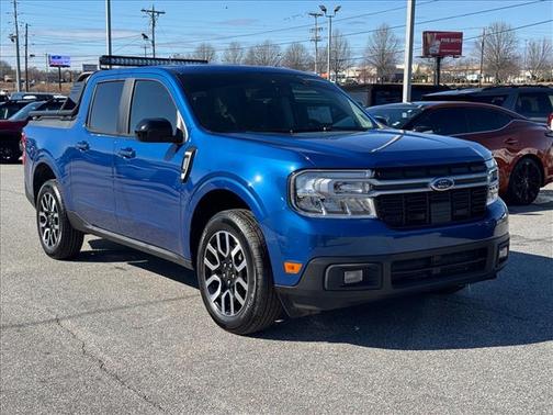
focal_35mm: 48
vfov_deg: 30.3
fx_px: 767
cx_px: 276
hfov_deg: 39.7
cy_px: 208
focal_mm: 6.76
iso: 64
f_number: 1.78
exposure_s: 1/3096
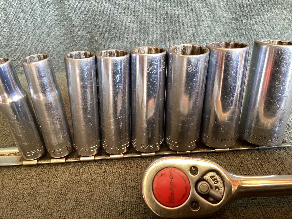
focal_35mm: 31
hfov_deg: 58.3
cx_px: 146
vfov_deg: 45.4
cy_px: 110
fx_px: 262
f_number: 2.4
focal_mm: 3.3
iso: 250
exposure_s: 1/50
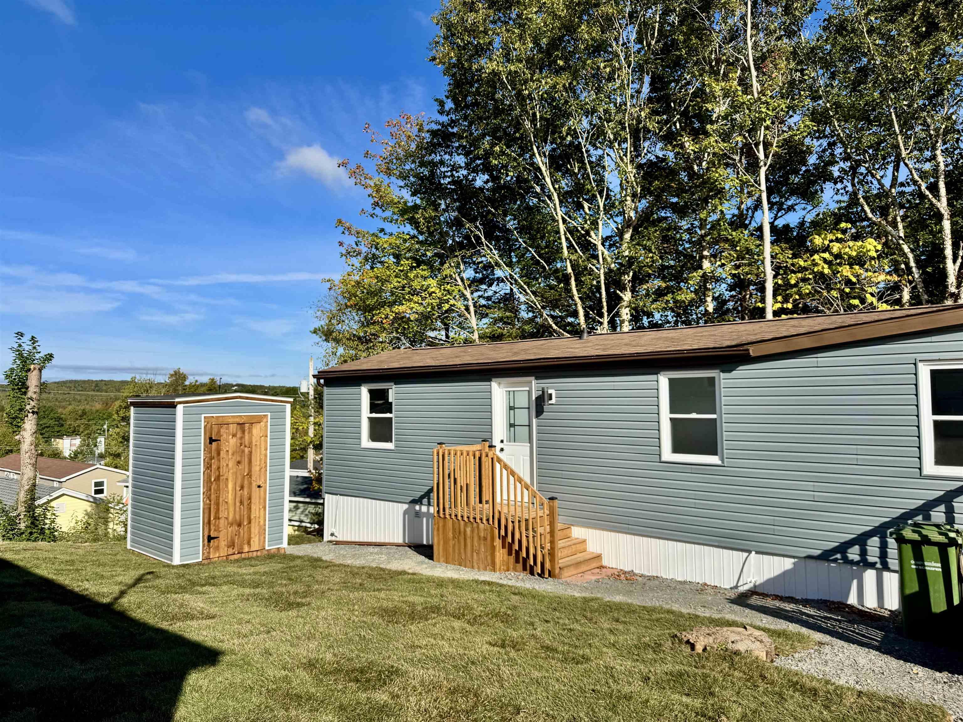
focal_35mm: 24
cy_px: 361
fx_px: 668
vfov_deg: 56.8
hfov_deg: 71.6
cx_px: 482
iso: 80
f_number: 1.78
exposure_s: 1/5814
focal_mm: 6.76
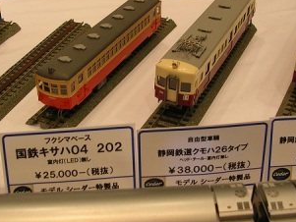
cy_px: 84
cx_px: 143
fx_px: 496
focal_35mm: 58
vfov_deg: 25.2
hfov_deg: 33.2
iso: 50
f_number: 2.8
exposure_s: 1/31.2
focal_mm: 5.8
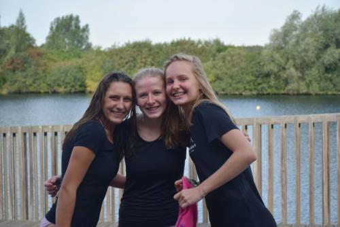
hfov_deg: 28.1
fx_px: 680
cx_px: 170
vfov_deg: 19.0
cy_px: 114
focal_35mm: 72
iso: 400
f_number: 4.8
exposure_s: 1/1250
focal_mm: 48
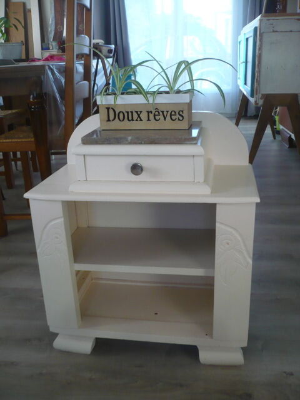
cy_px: 200
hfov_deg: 40.7
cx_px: 150
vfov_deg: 52.6
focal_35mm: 35
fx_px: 404
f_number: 2.8
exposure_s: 1/60
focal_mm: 5.8
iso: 200
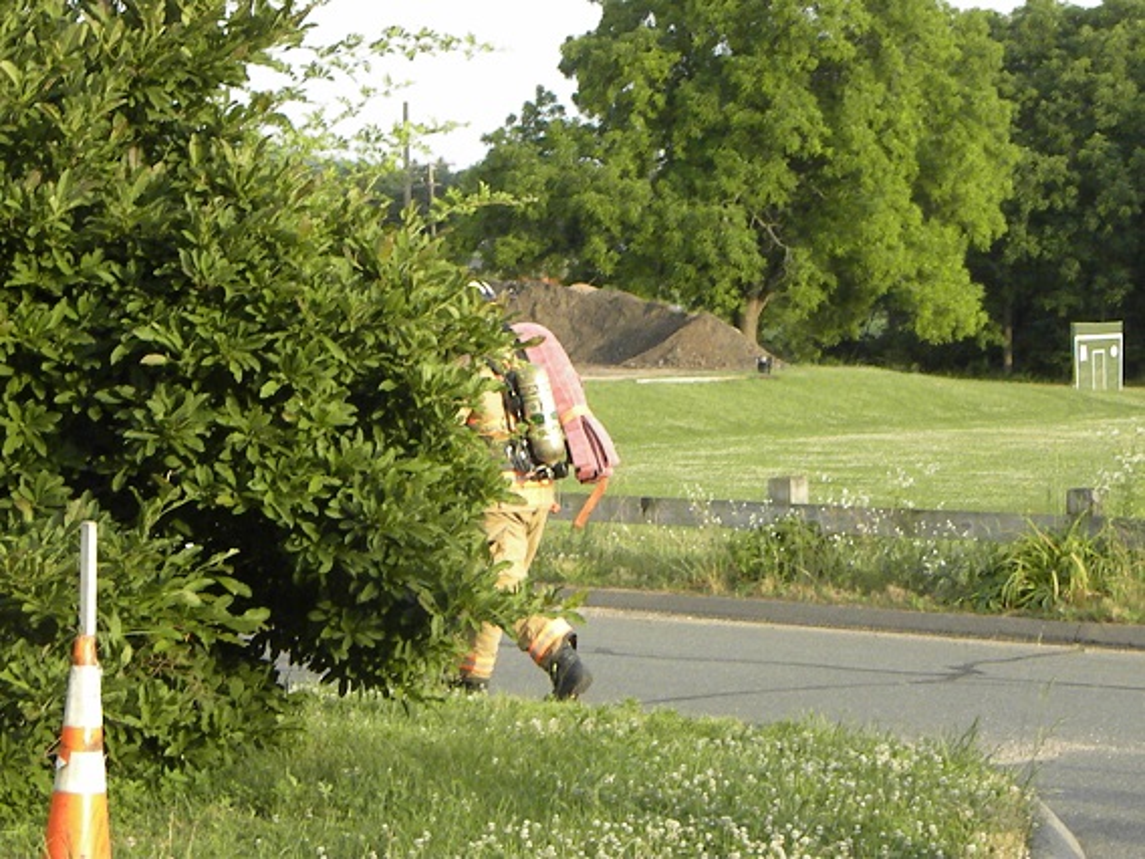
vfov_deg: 12.8
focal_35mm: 116
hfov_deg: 17.0
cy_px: 430
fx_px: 3837
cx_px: 572
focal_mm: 20.8
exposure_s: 1/323
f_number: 6.3
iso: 640
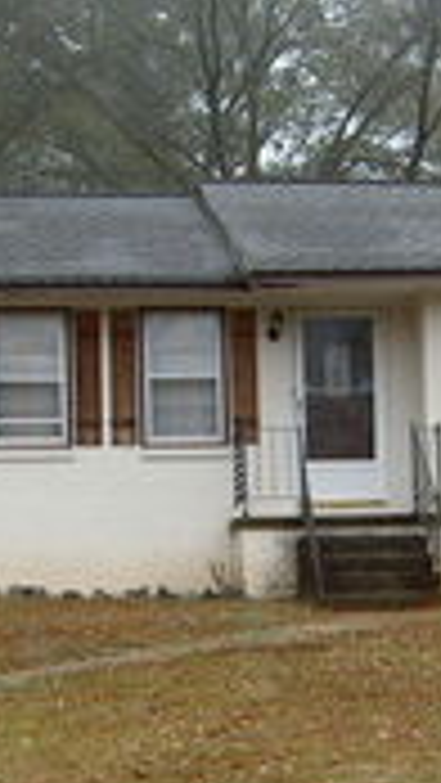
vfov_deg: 19.5
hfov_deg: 11.1
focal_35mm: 109
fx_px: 2264
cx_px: 333
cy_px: 594
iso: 100
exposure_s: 1/200
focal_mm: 5.6
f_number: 2.8
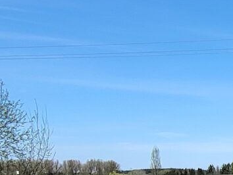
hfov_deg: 17.1
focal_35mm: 94
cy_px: 204
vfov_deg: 15.2
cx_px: 421
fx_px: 633
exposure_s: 1/1030
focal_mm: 1.74
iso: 32
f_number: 2.2
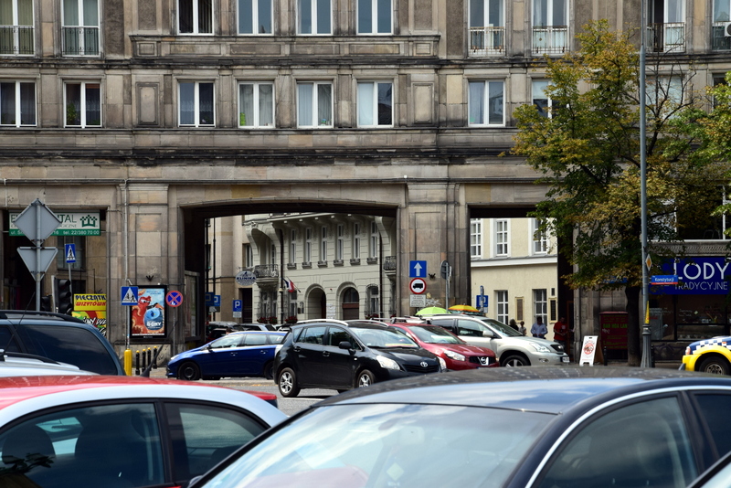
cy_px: 244
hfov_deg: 17.1
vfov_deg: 11.4
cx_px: 366
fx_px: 2437
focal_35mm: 120
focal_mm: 80
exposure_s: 1/400
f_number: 11
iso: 400
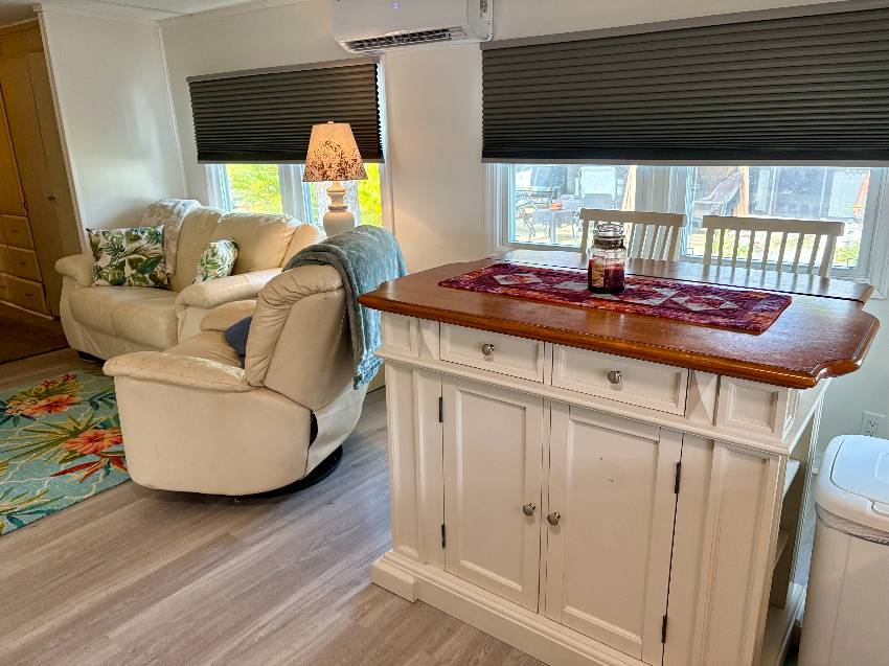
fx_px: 668
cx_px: 444
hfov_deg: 67.3
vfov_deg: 53.0
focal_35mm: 26
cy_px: 333
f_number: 1.6
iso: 200
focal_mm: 5.96
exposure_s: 1/120
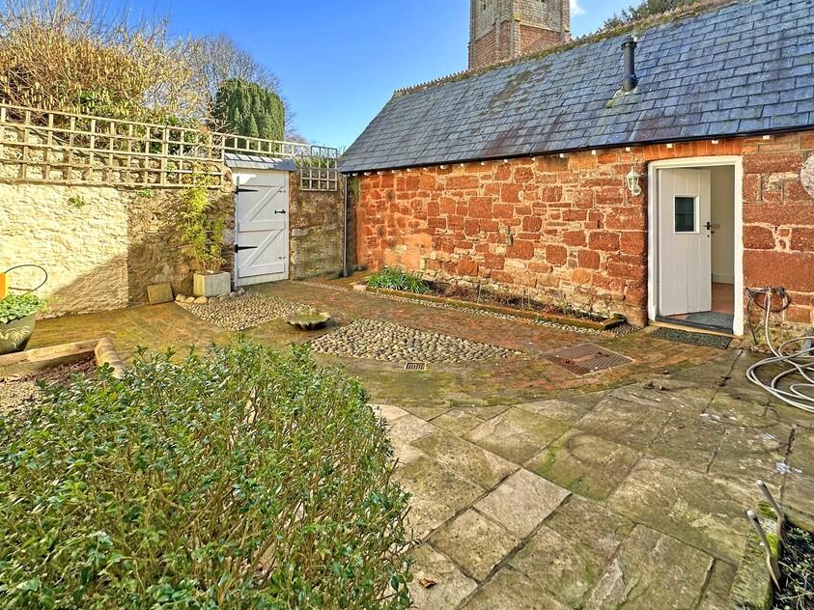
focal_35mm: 17
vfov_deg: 74.0
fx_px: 400
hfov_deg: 90.9
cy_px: 249
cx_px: 431
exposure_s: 1/225
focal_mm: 2.22
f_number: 2.2
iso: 40
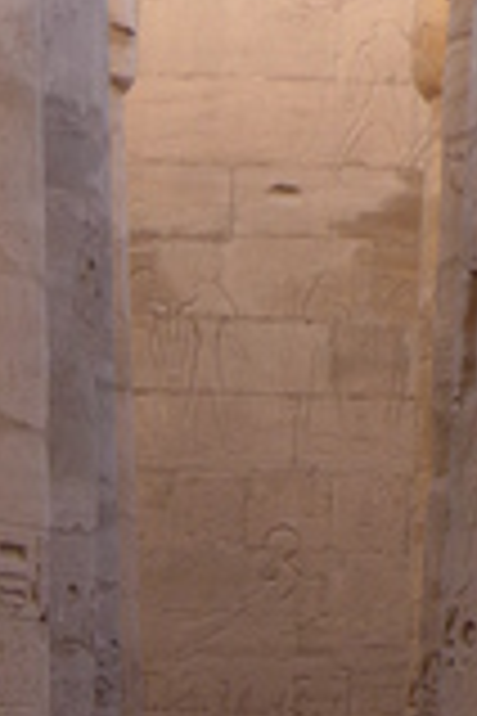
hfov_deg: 6.4
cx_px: 198
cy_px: 781
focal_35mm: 213
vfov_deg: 9.6
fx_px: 4233
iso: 80
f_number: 2.8
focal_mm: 9.2
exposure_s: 1/160
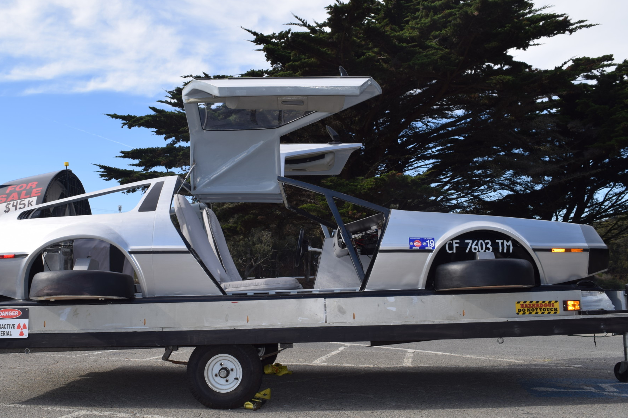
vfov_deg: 42.3
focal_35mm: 31
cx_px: 277
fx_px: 541
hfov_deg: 60.1
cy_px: 203
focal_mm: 18
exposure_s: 1/200
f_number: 7.1
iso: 100
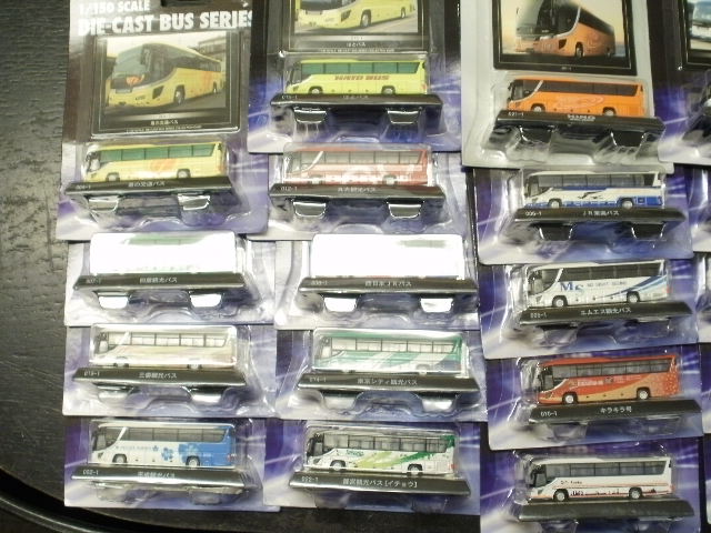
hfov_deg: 42.9
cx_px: 356
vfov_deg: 32.9
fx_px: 904
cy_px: 266
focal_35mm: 44
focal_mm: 7.7
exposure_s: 1/10
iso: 125
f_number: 4
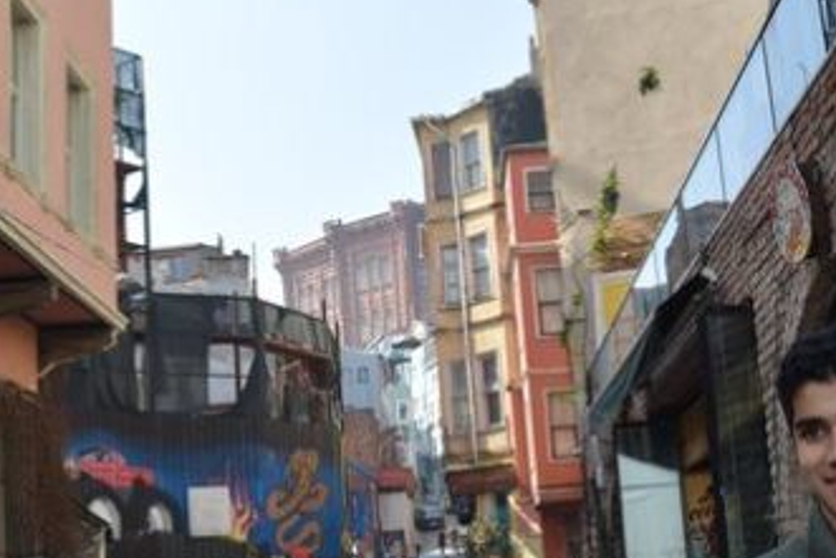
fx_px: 1464
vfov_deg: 21.4
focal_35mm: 63
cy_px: 434
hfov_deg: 31.8
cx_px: 354
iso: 100
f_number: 7.1
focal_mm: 20
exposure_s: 1/200
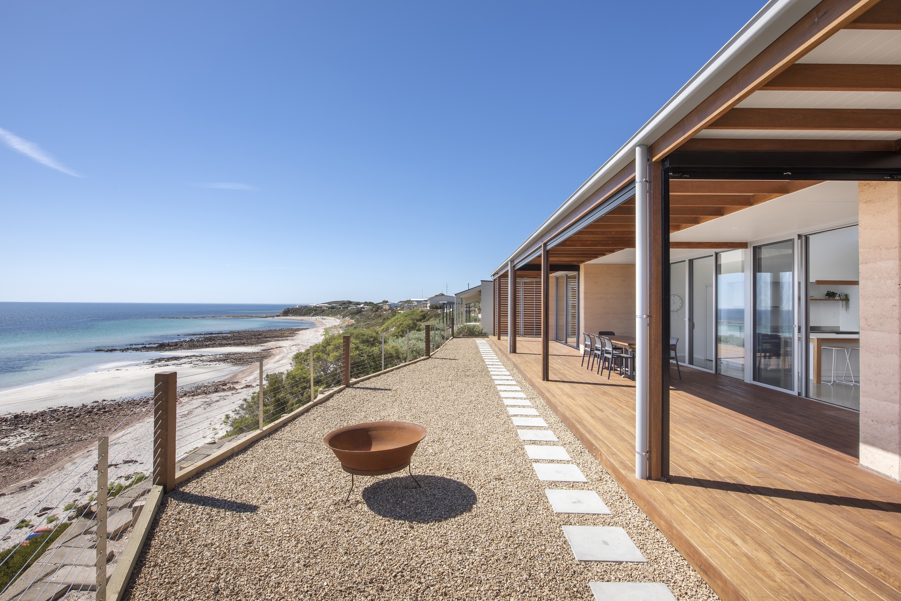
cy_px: 300
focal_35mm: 18
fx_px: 451
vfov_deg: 67.4
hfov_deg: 90.0
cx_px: 450
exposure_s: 1/160
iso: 64
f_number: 11
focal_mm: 18
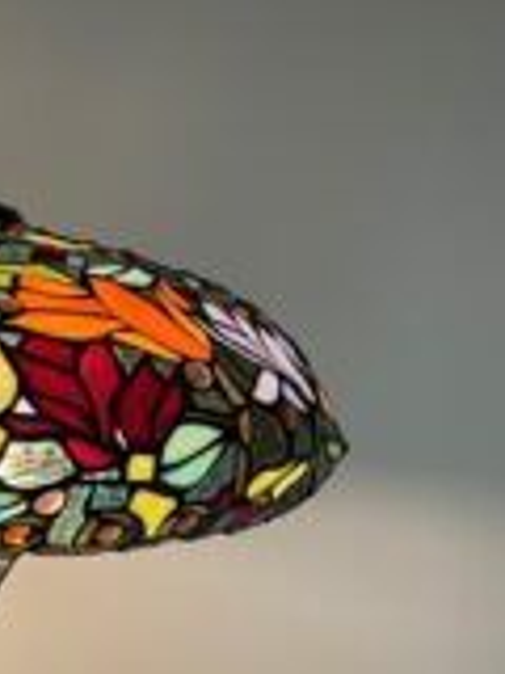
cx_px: -59
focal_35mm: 65
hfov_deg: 21.4
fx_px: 1264
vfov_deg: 28.8
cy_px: 594
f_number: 1.6
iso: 64
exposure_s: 1/50
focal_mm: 4.2
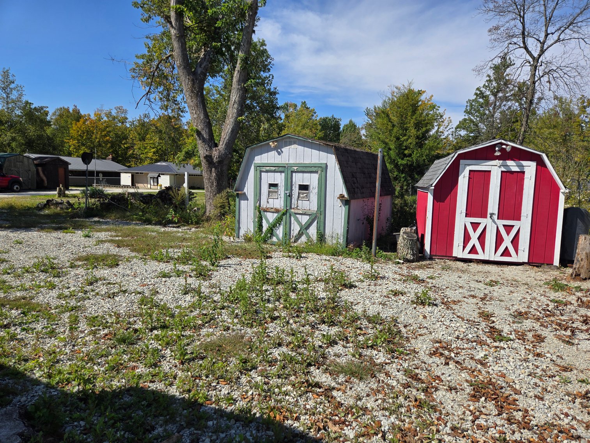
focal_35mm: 23
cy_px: 222
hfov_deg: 73.9
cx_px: 295
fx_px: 392
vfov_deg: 58.9
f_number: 1.8
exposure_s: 1/2066
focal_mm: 5.4
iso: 25
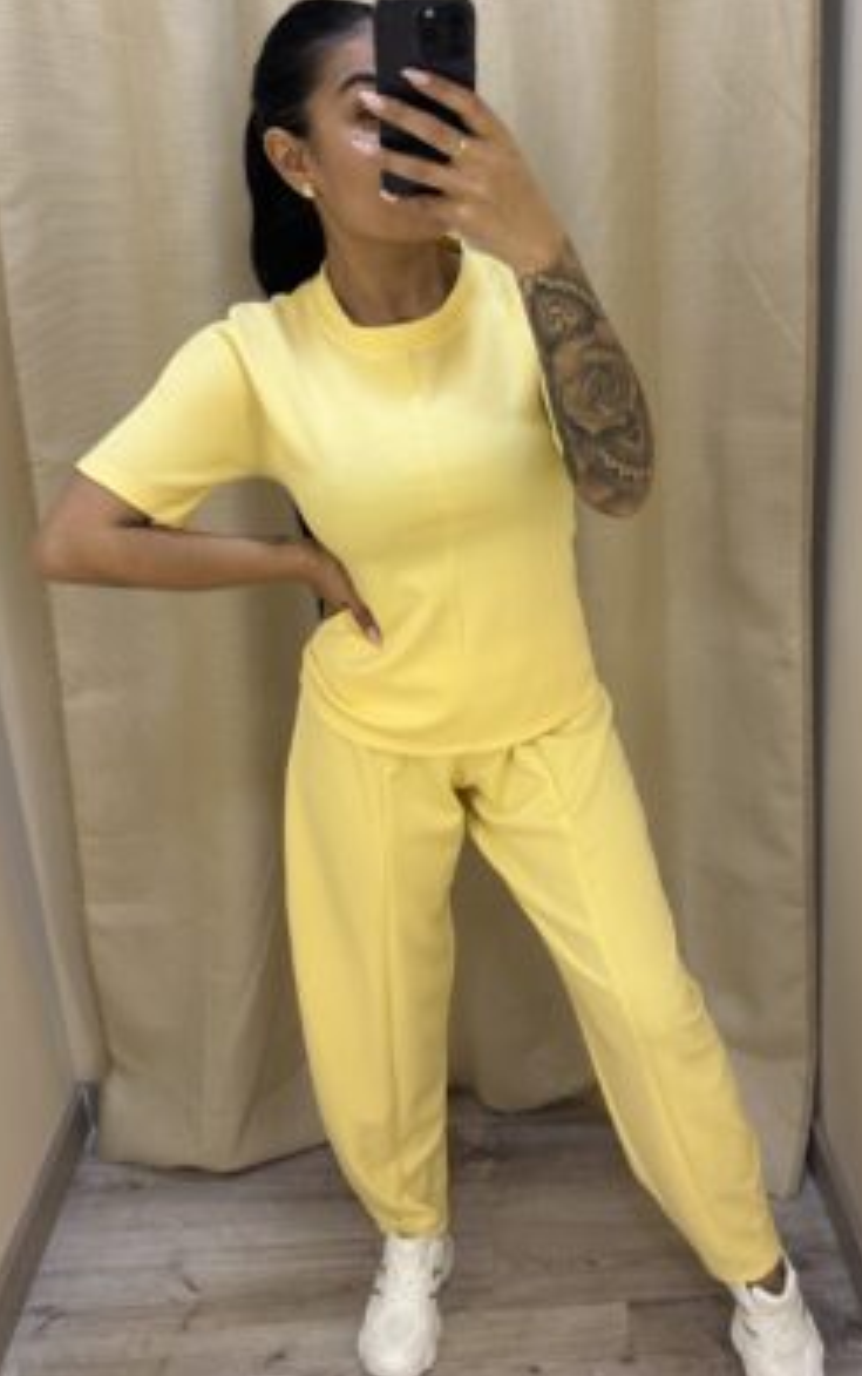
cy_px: 683
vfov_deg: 70.4
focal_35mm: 26
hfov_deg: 47.4
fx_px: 975
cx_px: 514
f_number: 1.78
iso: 64
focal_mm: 6.86
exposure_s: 1/100
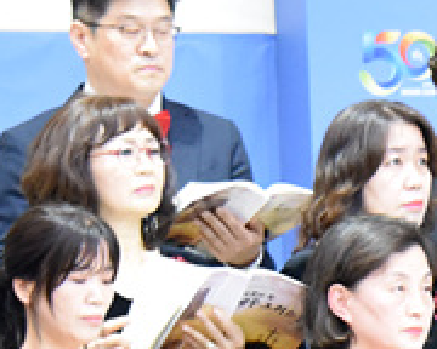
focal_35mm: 427
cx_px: 777
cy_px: 528
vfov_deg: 3.6
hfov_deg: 4.5
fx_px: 5523
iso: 6400
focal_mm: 82
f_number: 5.6
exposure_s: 1/50
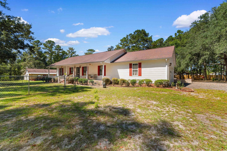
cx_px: 114
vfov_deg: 77.3
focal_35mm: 15
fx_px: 95
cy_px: 76
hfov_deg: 100.4
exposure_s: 1/320
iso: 100
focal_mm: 10
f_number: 9
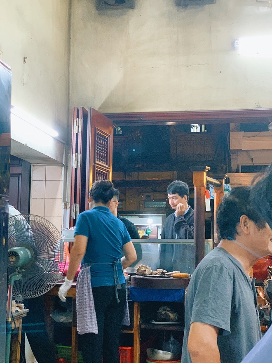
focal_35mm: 52
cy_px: 182
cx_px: 136
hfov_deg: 28.0
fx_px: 545
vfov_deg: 36.8
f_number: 2.4
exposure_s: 1/39
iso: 500
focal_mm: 6
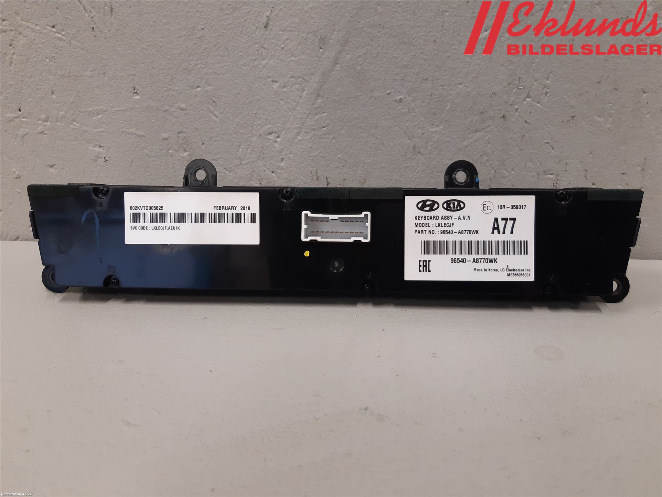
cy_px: 248
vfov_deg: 53.1
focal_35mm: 26
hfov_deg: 67.3
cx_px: 331
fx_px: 497
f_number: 1.7
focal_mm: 3.93
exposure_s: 1/50
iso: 125
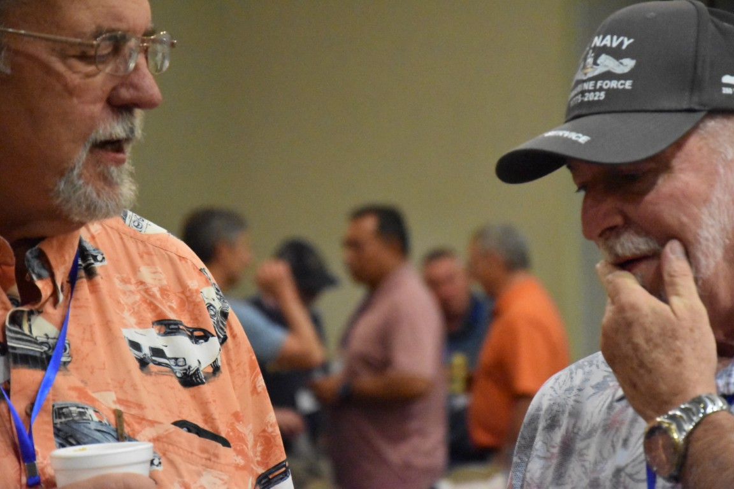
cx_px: 367
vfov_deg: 8.7
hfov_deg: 13.0
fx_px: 3211
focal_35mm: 158
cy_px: 244
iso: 12800
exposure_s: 1/100
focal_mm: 105
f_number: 5.6
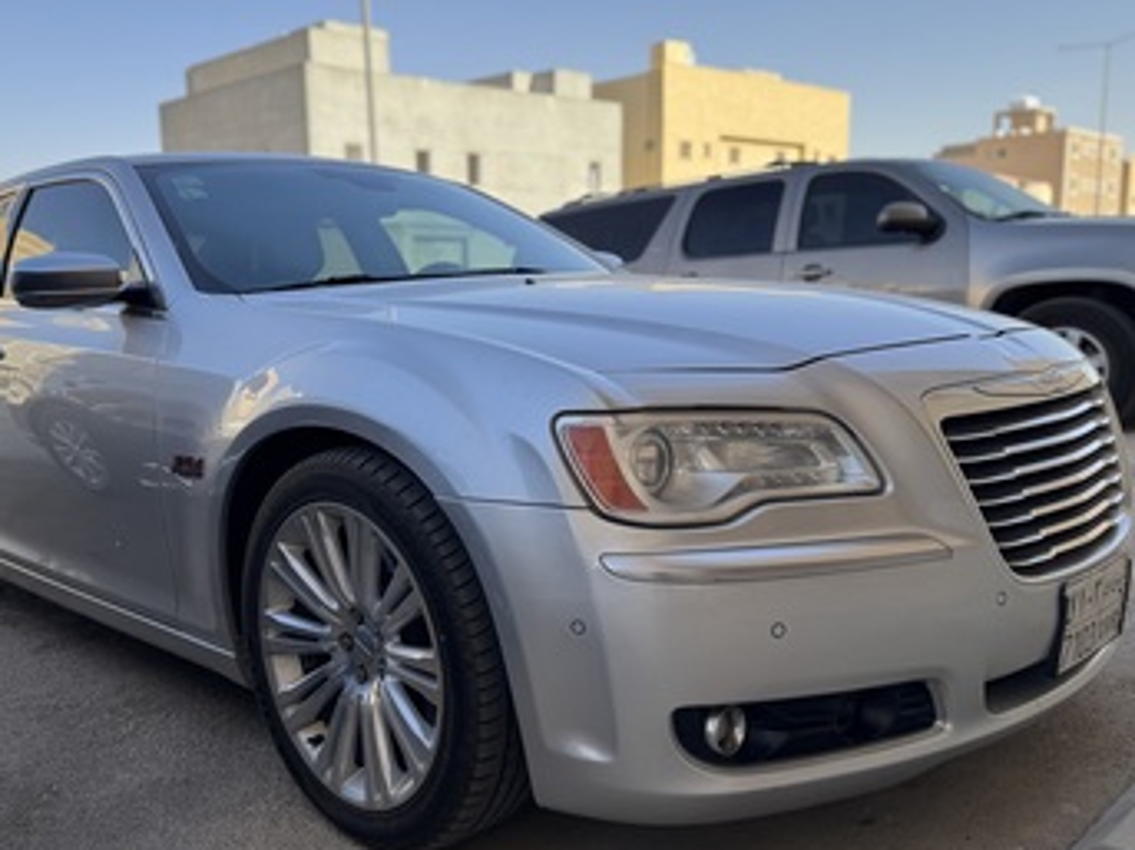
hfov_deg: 56.5
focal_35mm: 32
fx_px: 1049
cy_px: 455
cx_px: 465
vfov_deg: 44.1
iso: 80
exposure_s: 1/1923
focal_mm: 6.76
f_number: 1.78
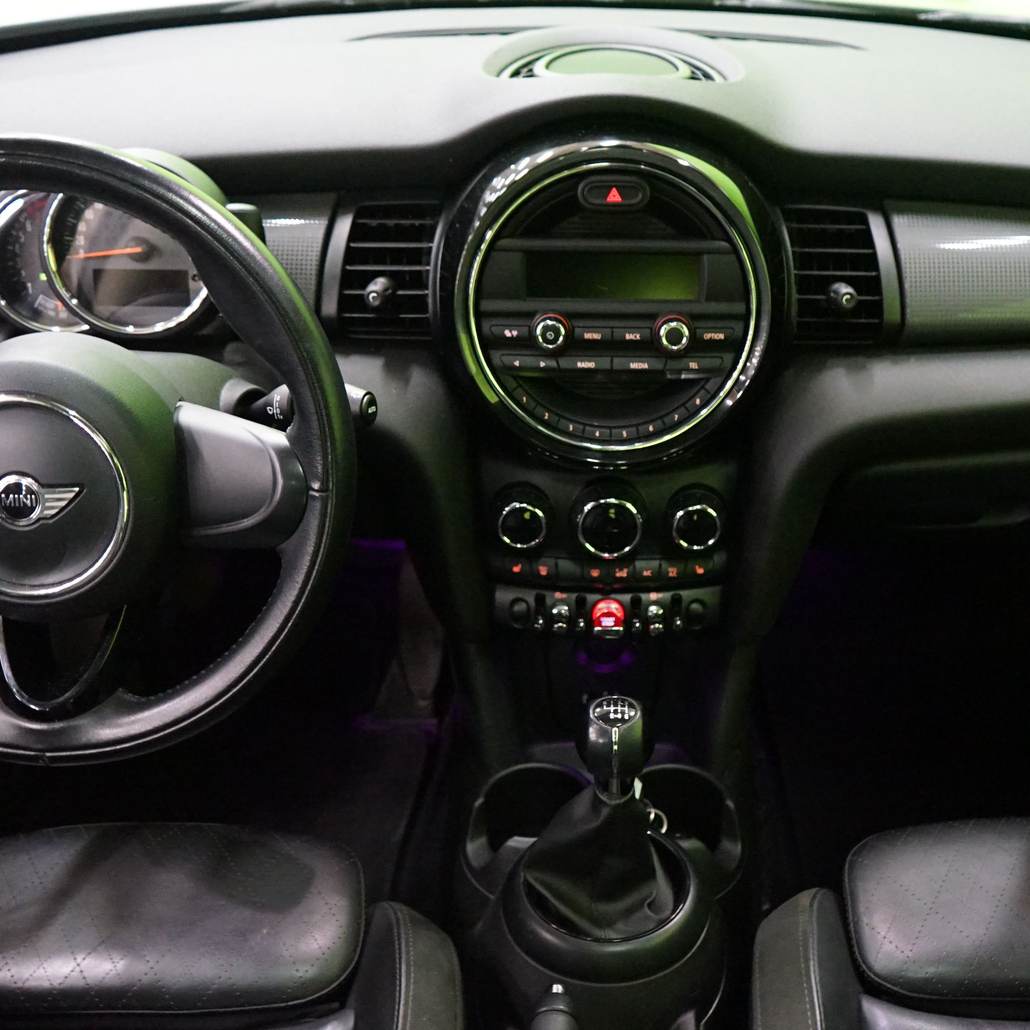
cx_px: 609
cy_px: 547
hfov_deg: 39.9
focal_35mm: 42
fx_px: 1414
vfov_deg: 40.0
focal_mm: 28
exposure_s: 1/25
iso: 6400
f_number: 3.5
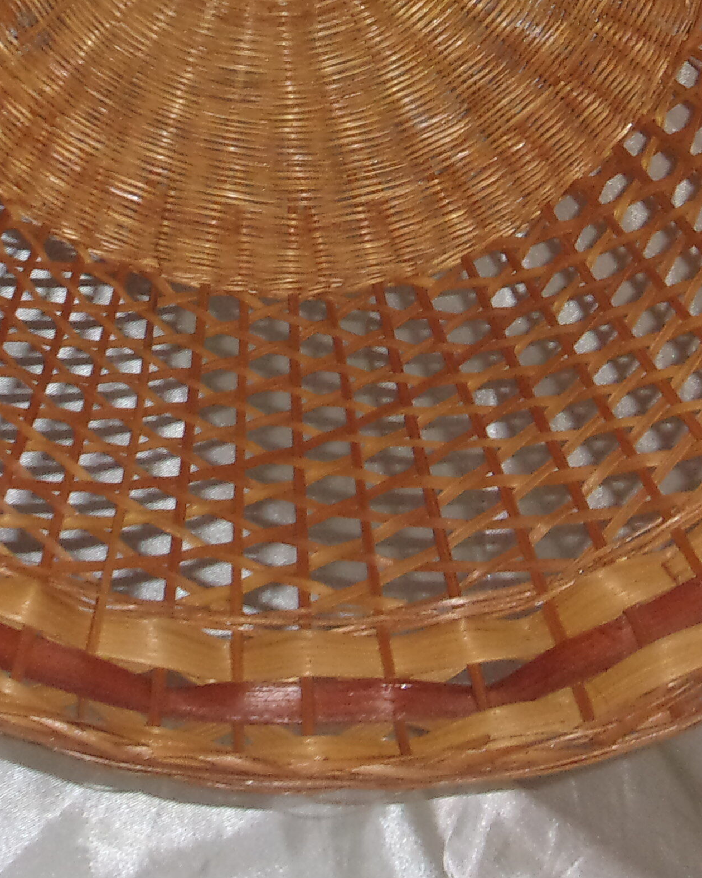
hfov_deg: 19.1
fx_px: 2078
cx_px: 185
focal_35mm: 80
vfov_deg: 22.7
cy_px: -42
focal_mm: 5.1
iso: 200
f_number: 3.9
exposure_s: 1/34
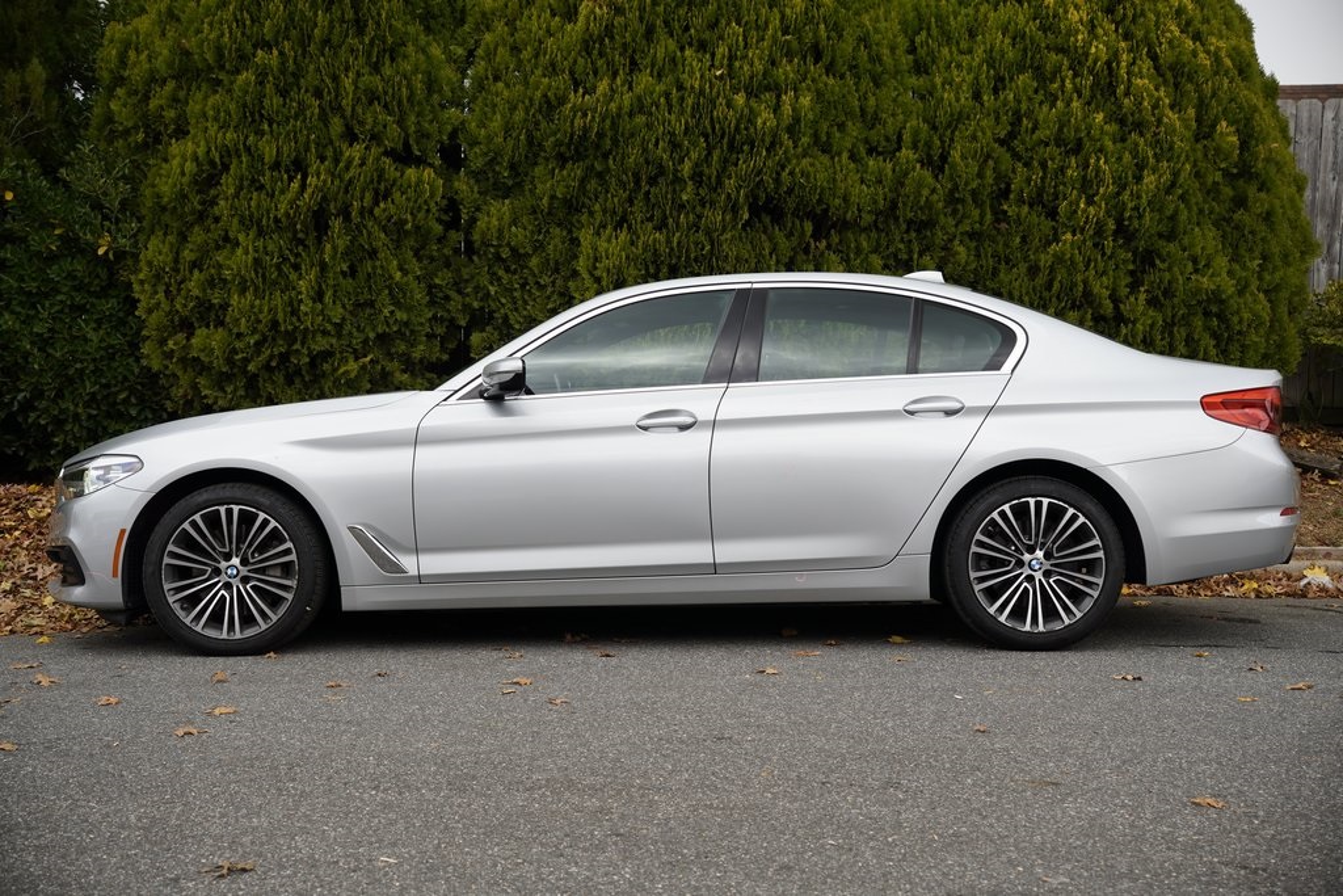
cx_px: 672
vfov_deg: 27.5
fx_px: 1830
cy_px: 448
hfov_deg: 40.3
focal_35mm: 49
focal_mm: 32.7
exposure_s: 1/100
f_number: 4
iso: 100
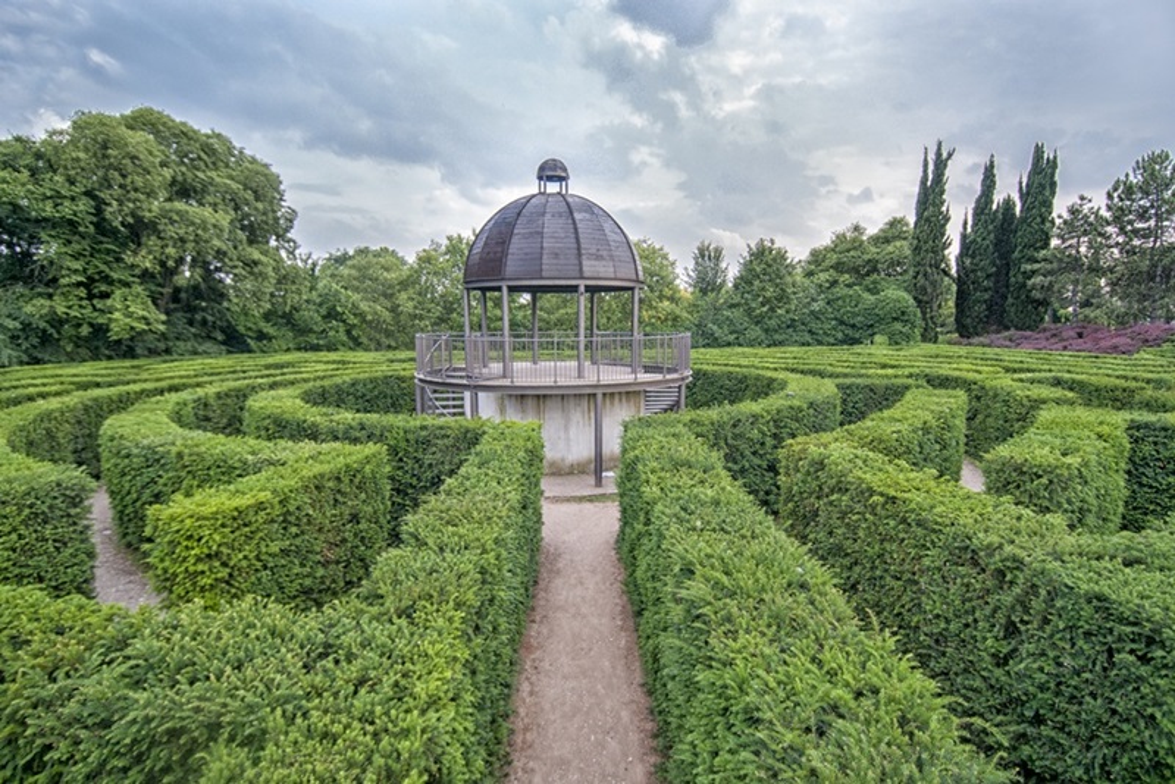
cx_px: 588
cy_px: 392
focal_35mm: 18
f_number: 4.5
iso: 400
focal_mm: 12
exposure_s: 1/160
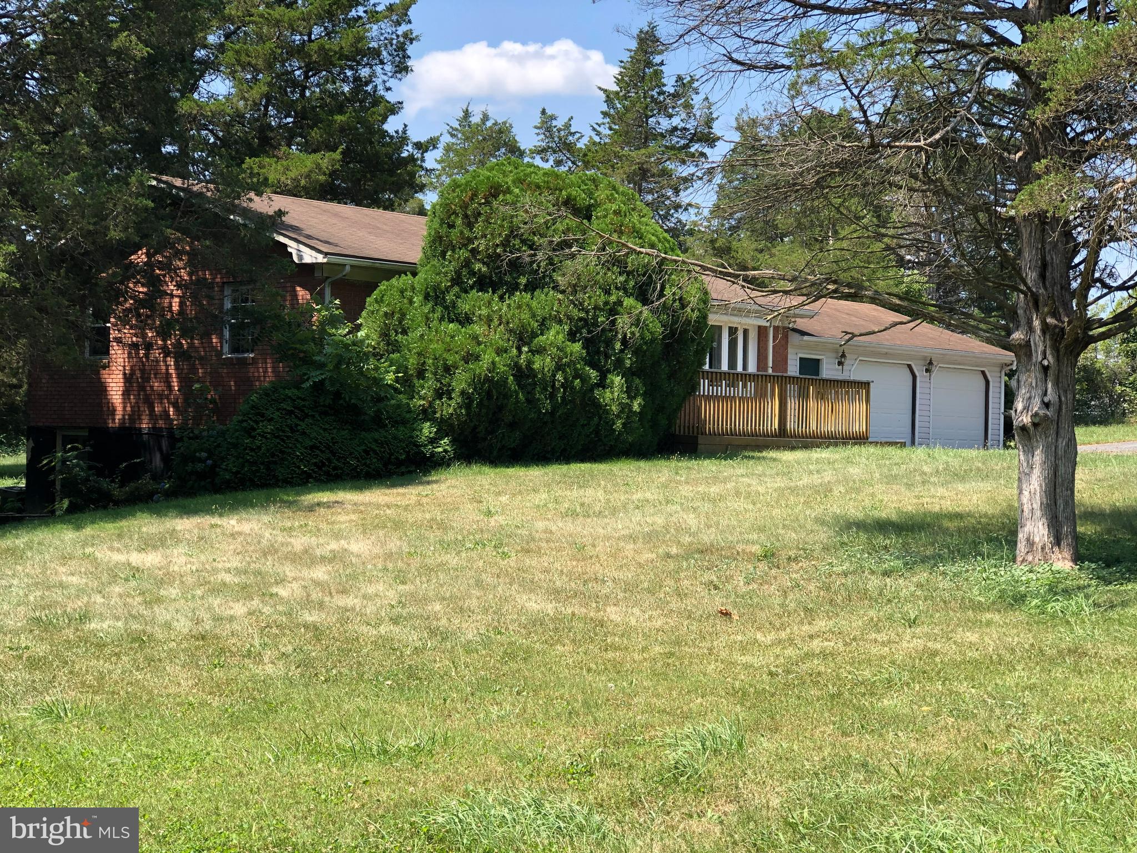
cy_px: 426
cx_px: 568
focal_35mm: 57
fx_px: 1872
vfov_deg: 25.7
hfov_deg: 33.8
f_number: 2.8
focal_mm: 6.6
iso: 20
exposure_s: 1/281
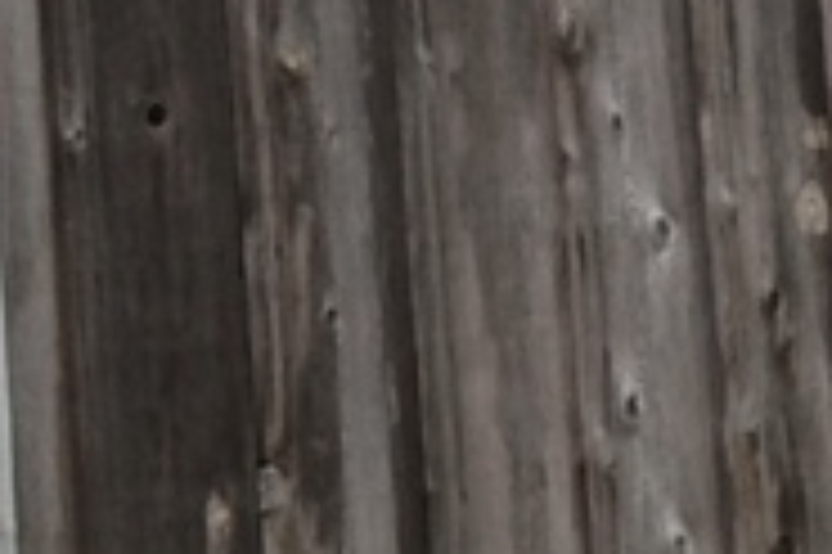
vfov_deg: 5.7
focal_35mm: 238
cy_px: -189
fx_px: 5495
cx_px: 2123
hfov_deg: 7.9
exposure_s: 1/130
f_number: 2.4
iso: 50
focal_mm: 4.12
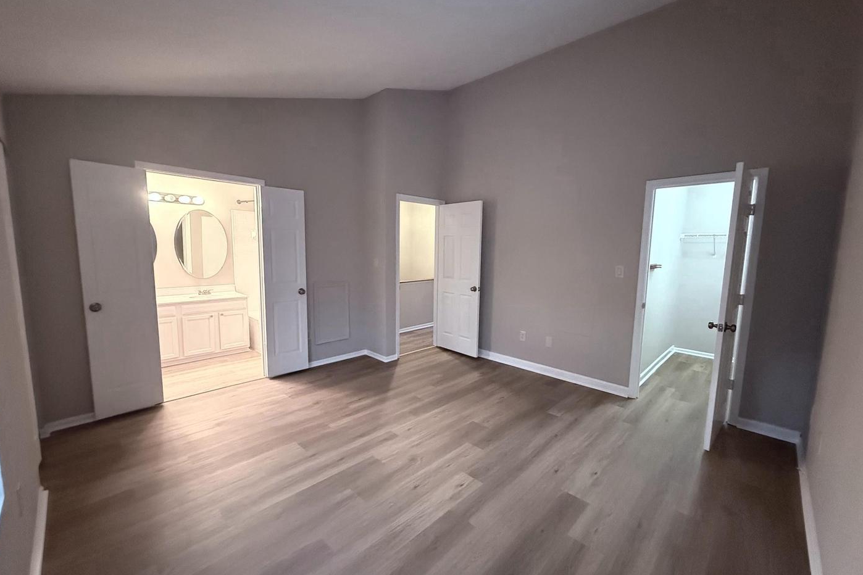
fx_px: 360
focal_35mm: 15
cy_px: 291
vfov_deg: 77.3
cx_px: 436
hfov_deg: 100.4
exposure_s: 1/60
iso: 1250
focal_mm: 2.22
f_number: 2.2
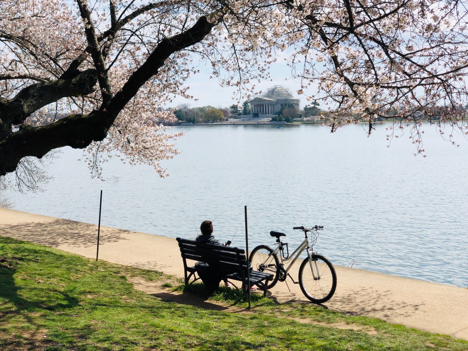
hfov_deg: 36.8
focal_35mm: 52
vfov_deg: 28.0
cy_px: 176
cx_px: 234
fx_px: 703
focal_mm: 6
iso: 16
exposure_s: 1/1600
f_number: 2.4
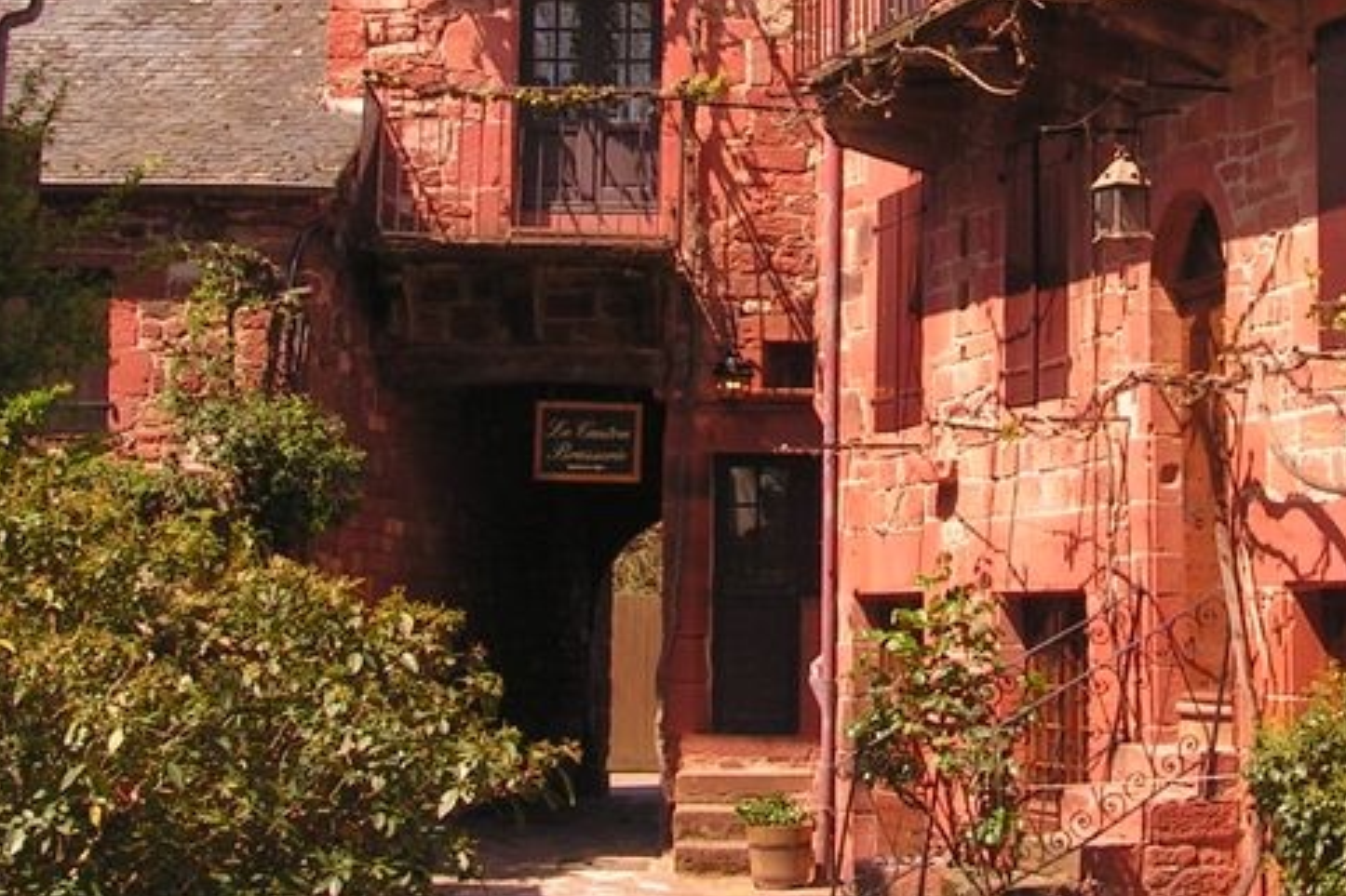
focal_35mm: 84
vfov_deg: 16.1
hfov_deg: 24.0
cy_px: 120
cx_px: 949
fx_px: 3139
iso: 50
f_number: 5.6
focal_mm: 6.3
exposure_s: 1/160
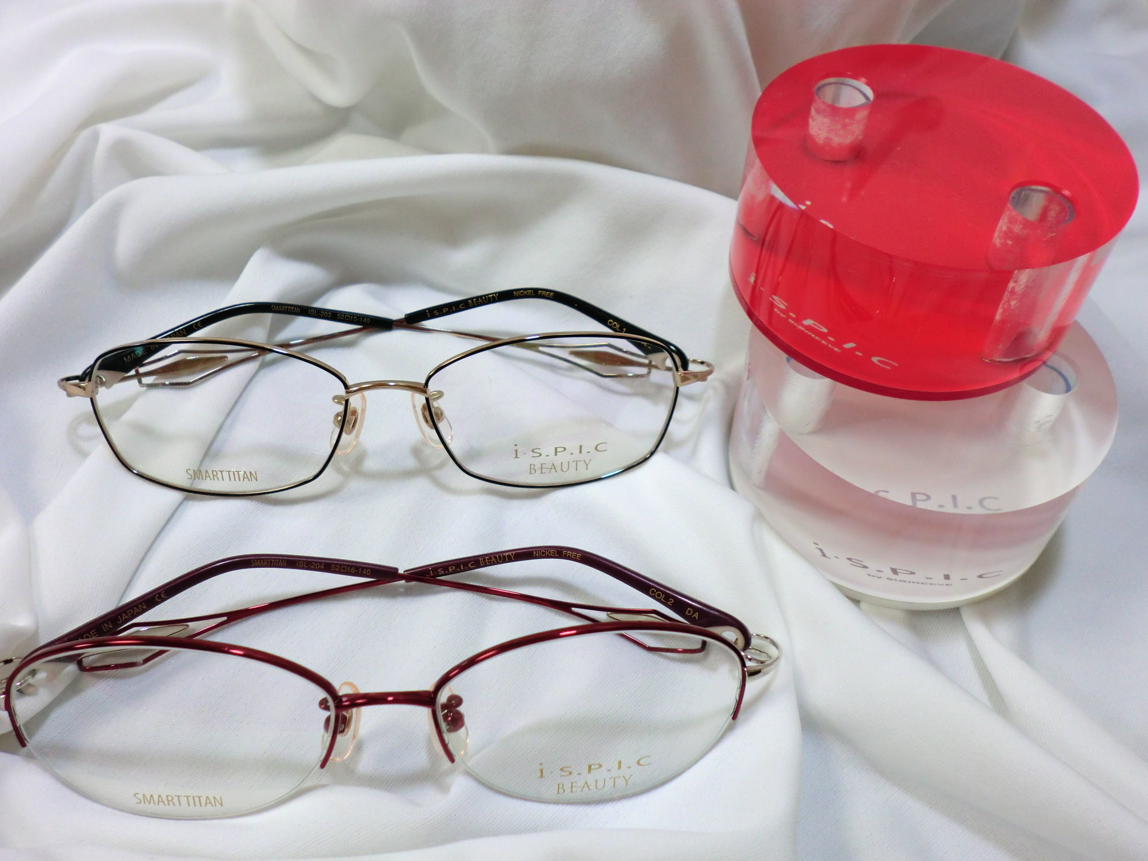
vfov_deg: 44.2
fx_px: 1061
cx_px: 574
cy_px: 430
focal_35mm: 32
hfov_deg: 56.8
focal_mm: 5.8
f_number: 3.5
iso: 125
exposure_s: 1/60
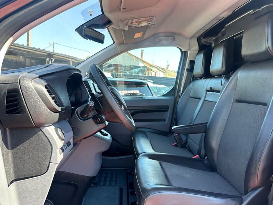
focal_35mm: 27
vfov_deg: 51.3
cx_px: 139
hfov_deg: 65.3
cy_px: 113
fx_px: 213
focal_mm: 6.86
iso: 80
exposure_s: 1/273
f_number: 1.78
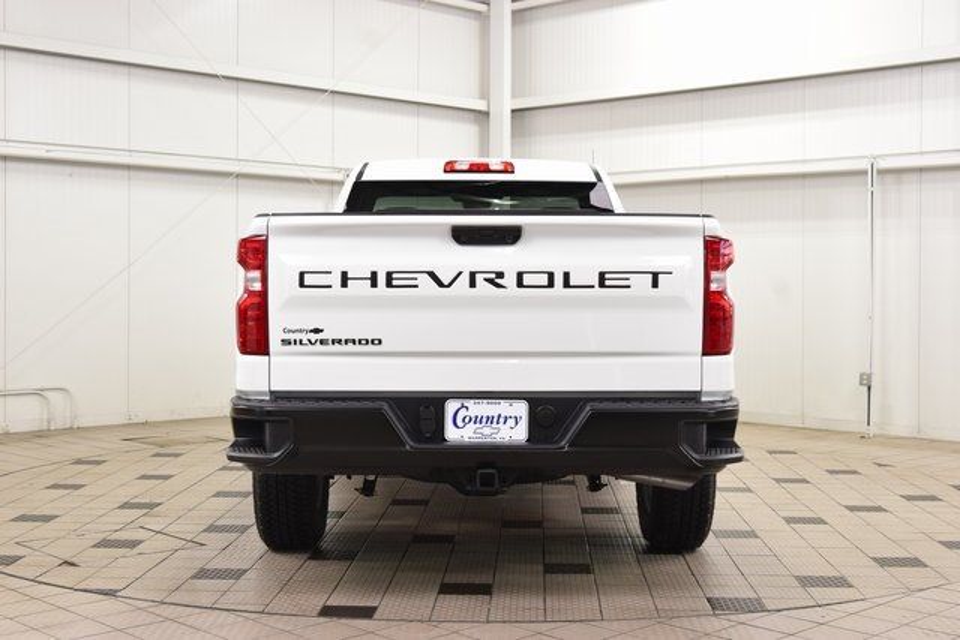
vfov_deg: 26.5
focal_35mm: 51
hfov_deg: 38.9
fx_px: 1360
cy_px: 320
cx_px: 480
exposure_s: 1/30
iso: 900
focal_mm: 34
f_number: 7.1
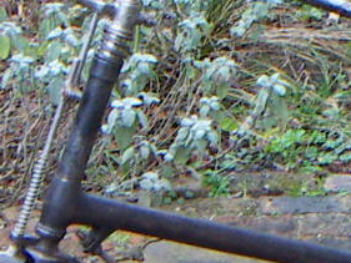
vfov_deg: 9.0
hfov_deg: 12.0
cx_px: 207
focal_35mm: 164
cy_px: 307
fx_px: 1664
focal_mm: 4.7
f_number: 2.8
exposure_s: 1/50
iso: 100
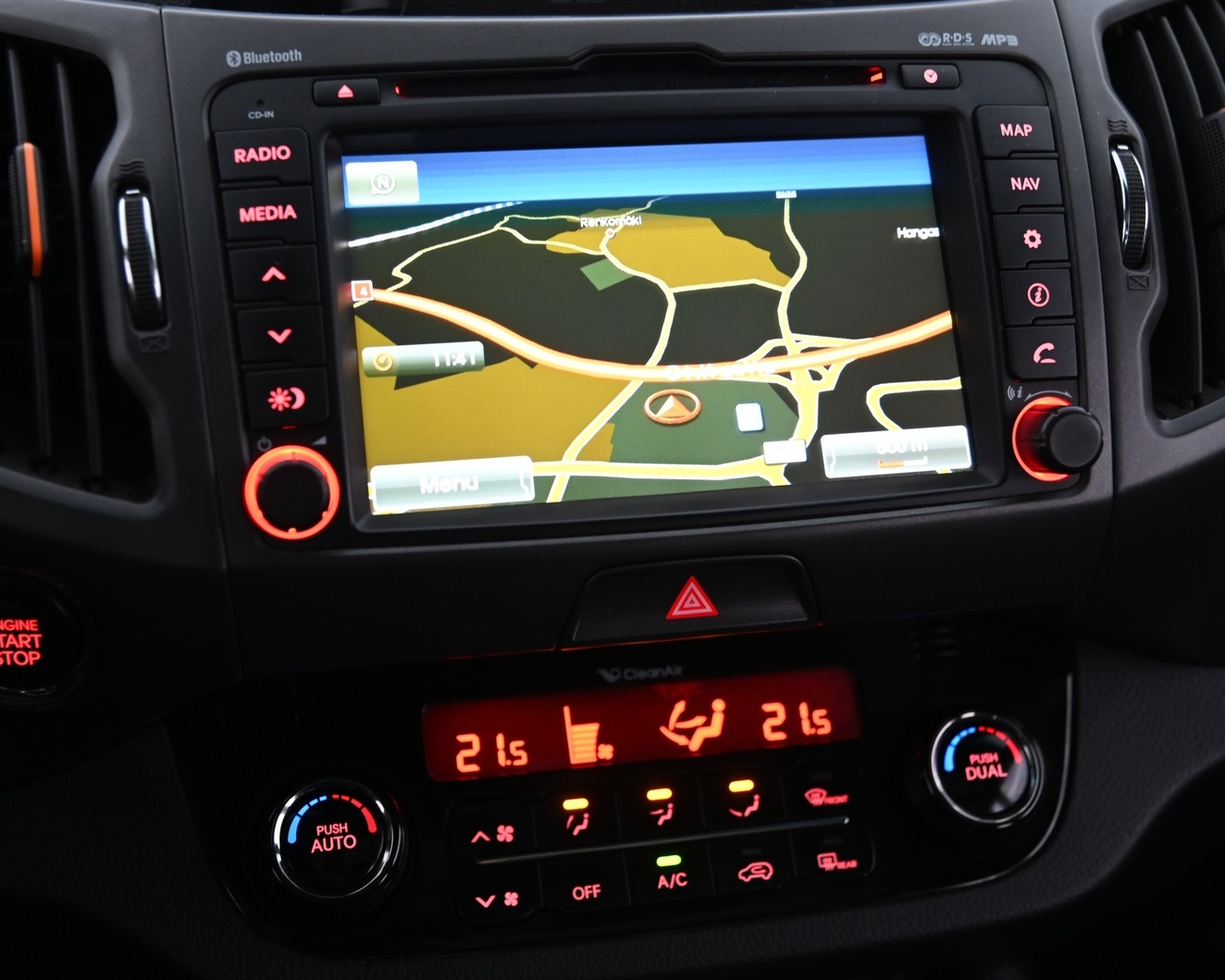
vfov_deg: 32.7
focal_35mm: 46
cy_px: 483
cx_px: 583
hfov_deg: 40.3
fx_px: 1668
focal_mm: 40
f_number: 4
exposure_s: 1/25
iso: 2000
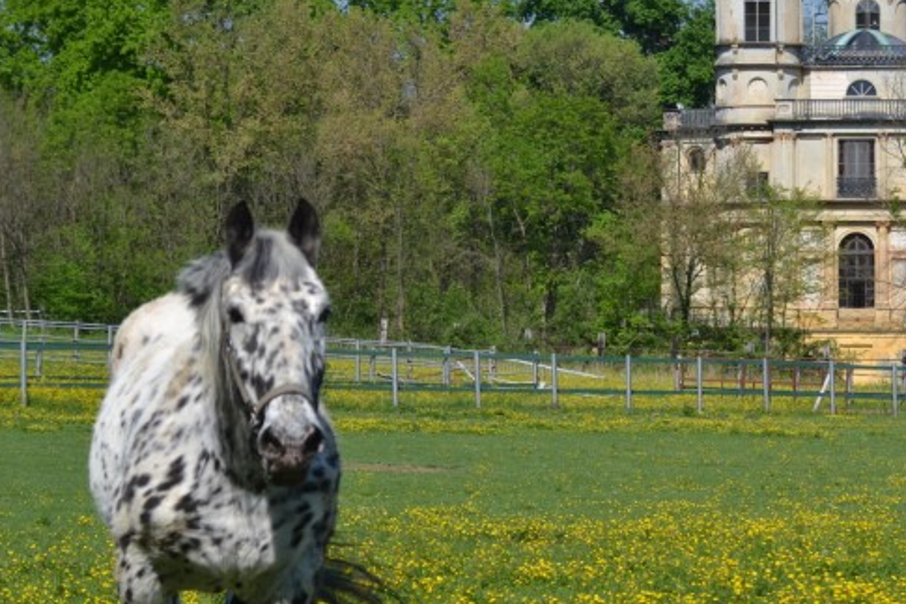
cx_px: 585
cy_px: 275
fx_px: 3924
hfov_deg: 13.2
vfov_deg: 8.8
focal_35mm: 156
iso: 100
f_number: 7.1
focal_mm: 70
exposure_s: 1/200
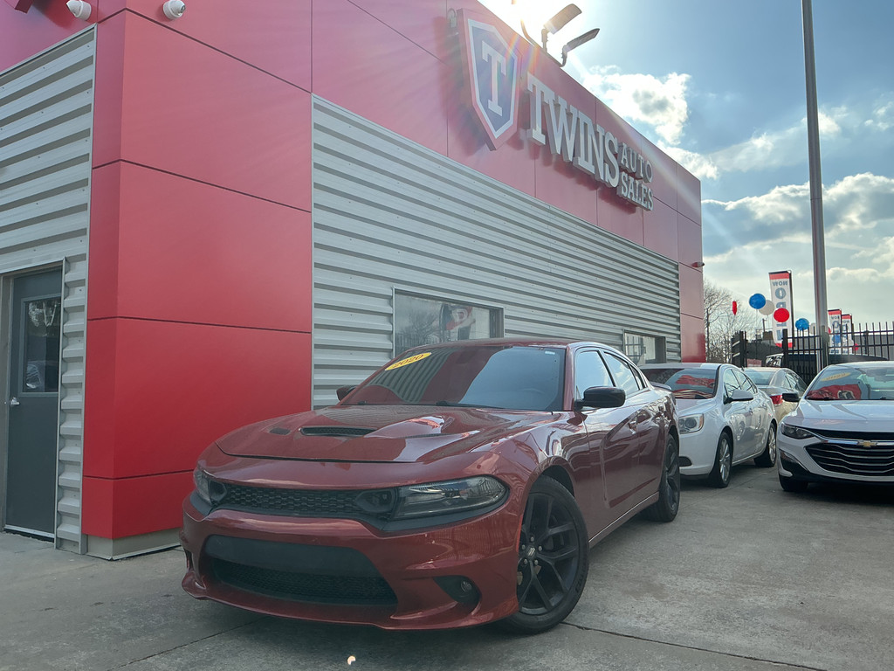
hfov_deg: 61.7
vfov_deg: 48.2
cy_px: 336
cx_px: 447
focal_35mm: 29
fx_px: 749
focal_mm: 3
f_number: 1.8
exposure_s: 1/1451
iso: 25
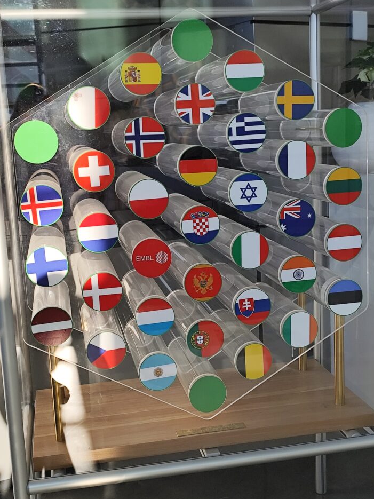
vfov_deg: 41.2
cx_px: 192
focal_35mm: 46
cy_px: 241
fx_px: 663
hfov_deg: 31.5
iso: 50
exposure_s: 1/292
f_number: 1.65
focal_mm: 6.14
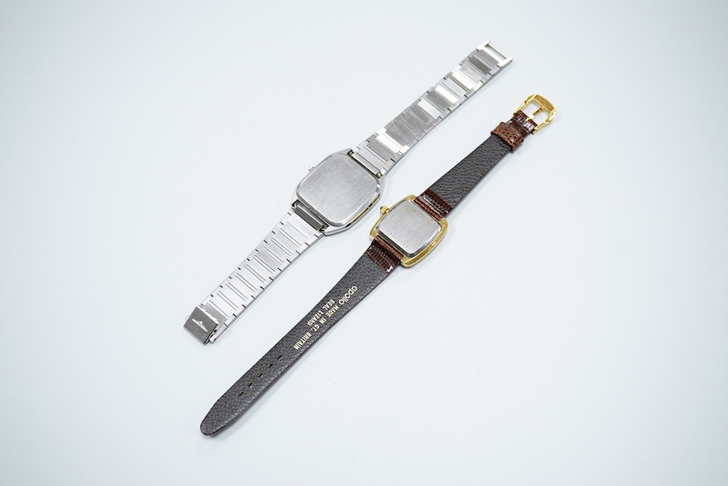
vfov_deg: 29.9
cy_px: 243
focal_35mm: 45
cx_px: 364
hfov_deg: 43.6
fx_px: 910
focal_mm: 30
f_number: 7.1
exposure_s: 1/250
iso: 2500
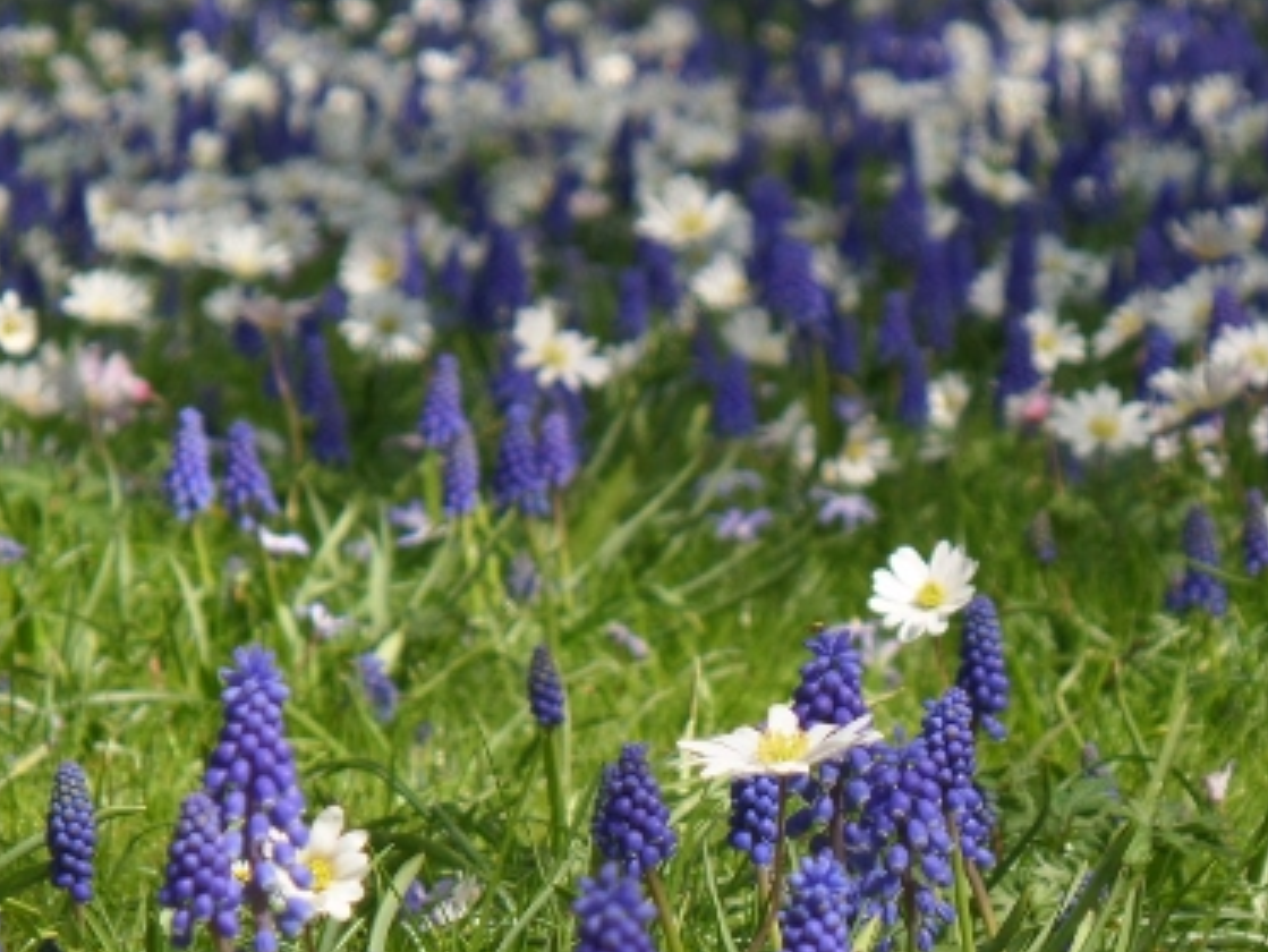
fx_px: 16452
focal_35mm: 449
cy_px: 592
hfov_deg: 4.4
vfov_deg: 3.3
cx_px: 575
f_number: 5.1
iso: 100
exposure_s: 1/250
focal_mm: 46.7
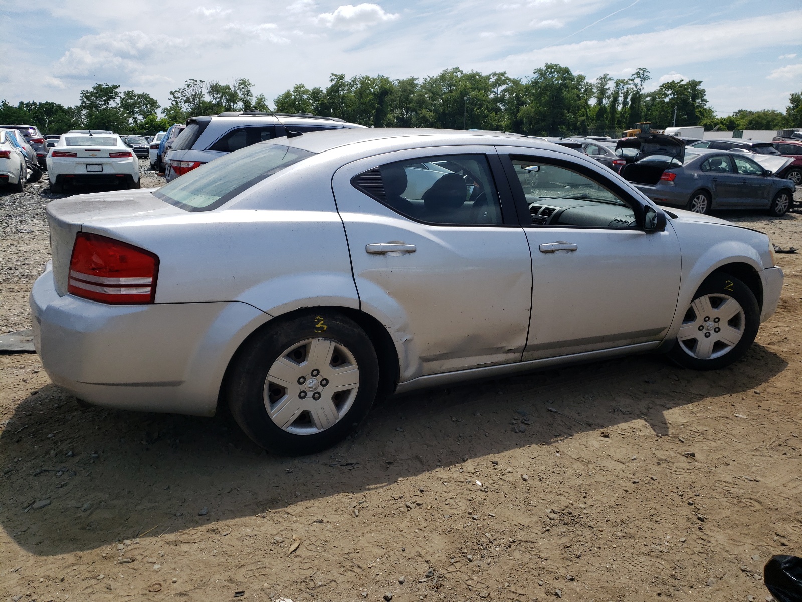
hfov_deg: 67.3
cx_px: 401
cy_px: 301
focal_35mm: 26
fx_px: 602
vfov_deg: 53.1
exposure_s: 1/5000
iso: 50
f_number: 1.5
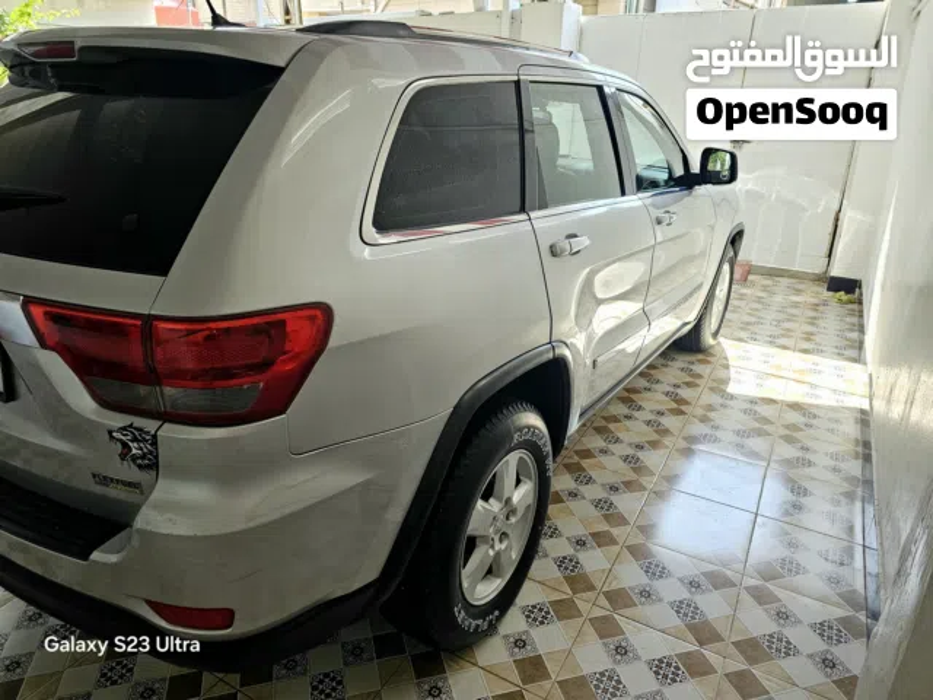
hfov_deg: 73.9
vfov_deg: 58.9
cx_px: 466
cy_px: 350
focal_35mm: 23
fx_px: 620
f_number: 1.7
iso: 50
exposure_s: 1/180
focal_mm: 6.3
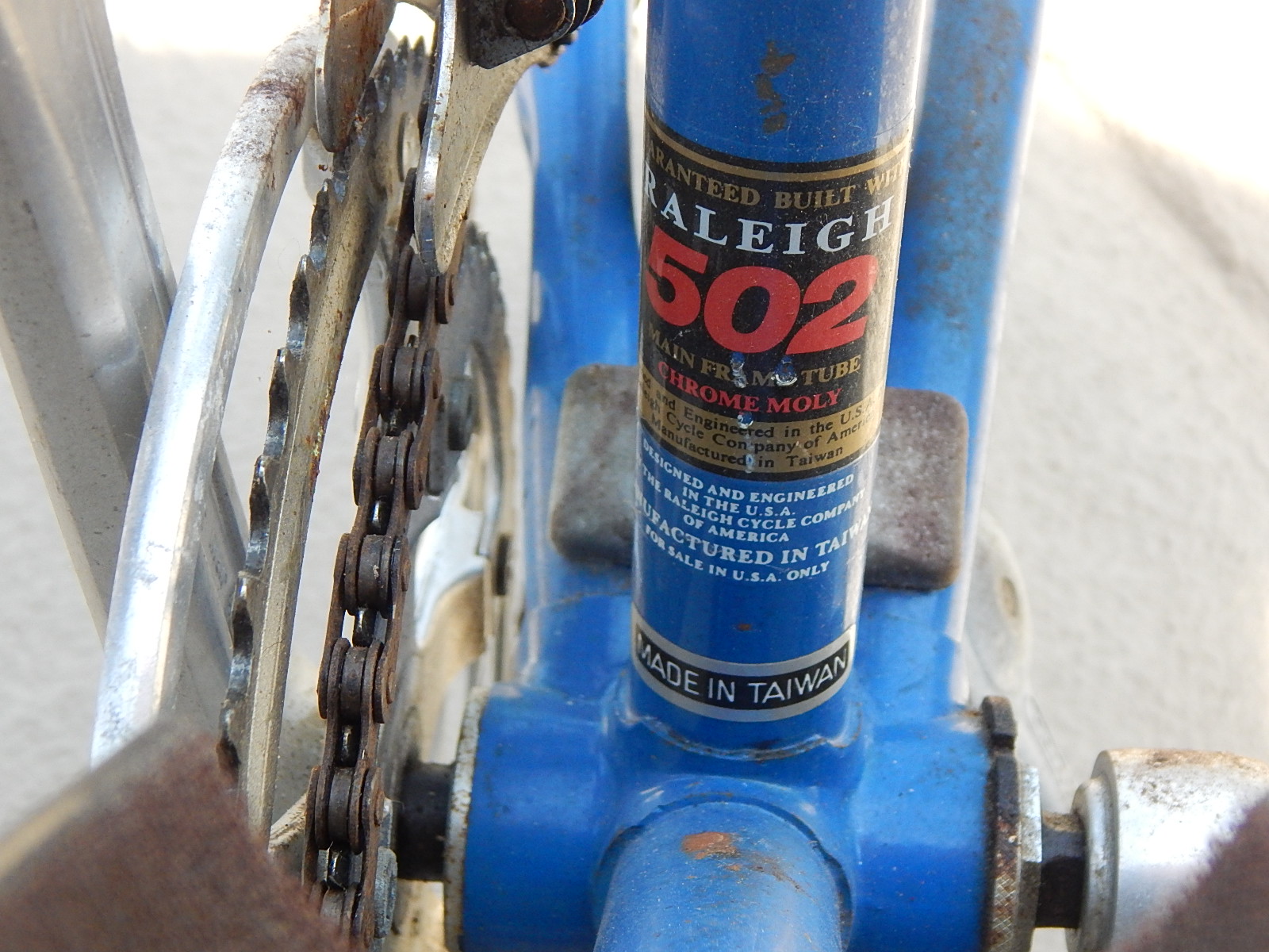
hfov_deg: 31.7
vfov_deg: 24.0
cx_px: 634
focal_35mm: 61
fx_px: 2236
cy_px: 476
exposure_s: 1/250
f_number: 4
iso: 400
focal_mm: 10.9
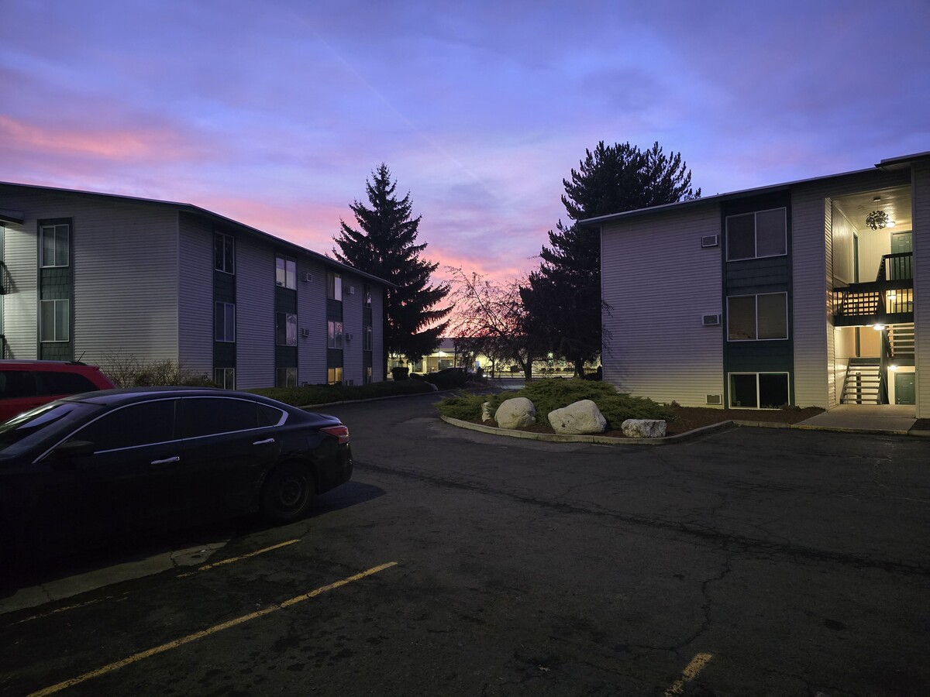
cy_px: 348
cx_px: 465
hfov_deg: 73.9
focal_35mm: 23
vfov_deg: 58.9
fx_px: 618
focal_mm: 6.3
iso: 1600
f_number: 1.7
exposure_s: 1/40
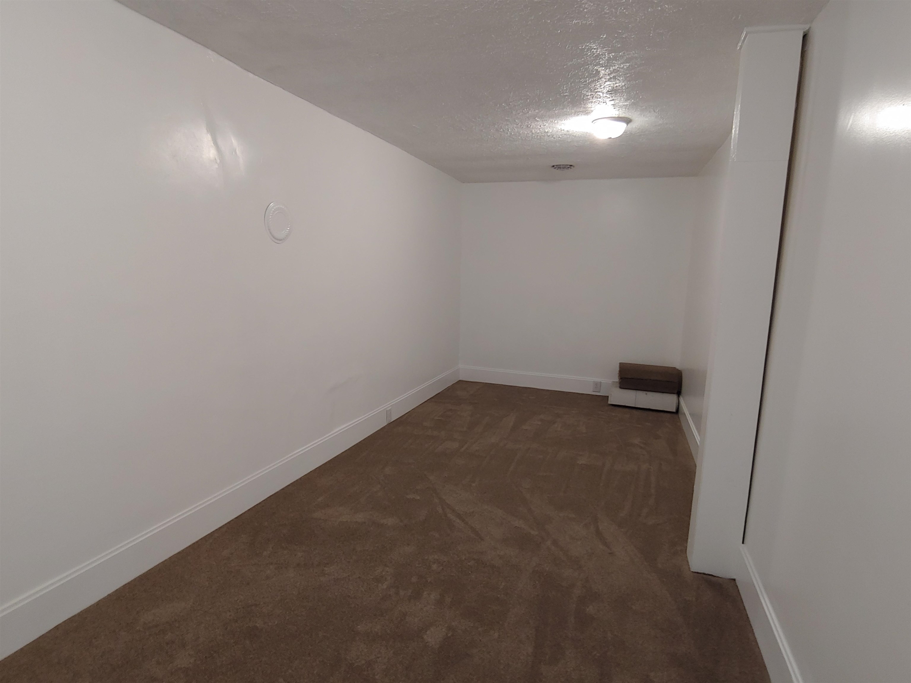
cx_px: 456
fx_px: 500
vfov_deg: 68.7
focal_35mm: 19
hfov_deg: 84.7
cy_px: 342
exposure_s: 1/24
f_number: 1.9
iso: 250
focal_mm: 2.18
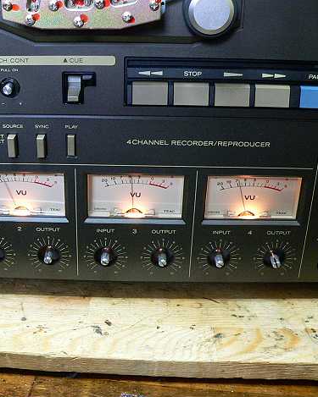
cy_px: 202
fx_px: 565
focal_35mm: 48
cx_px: 94
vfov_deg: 38.8
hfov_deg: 31.1
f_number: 2.8
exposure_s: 1/20
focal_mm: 6
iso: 400
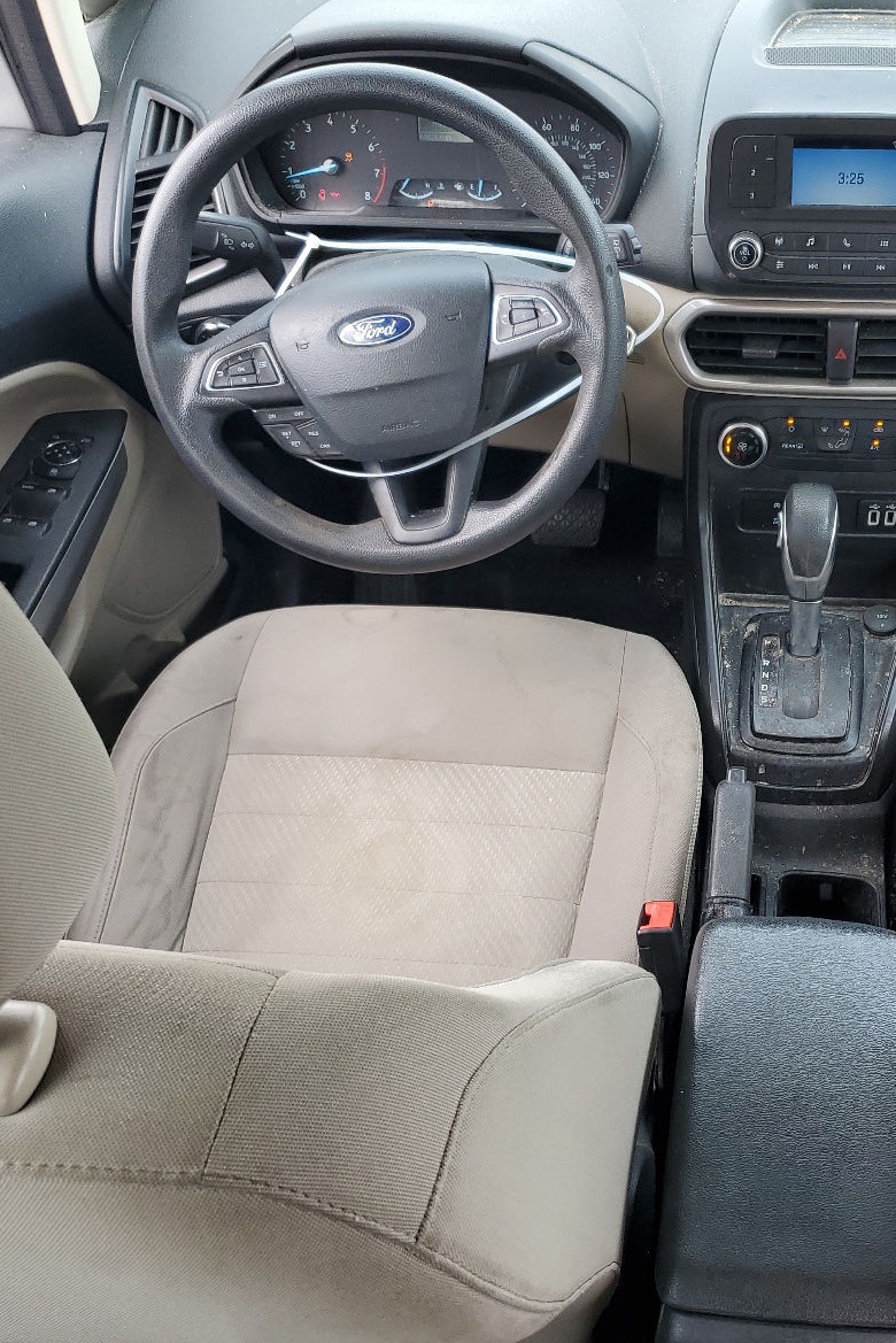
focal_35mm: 37
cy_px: 659
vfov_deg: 51.9
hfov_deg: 34.8
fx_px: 1380
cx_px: 716
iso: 50
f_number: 1.5
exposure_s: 1/169
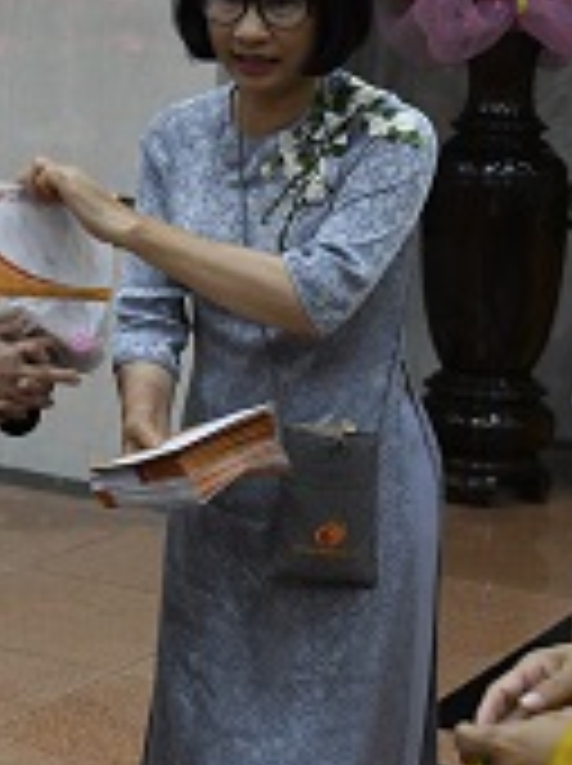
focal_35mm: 99
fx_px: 2187
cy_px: 209
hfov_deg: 14.5
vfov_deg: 19.7
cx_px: -104
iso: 4000
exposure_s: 1/80
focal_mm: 35
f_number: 4
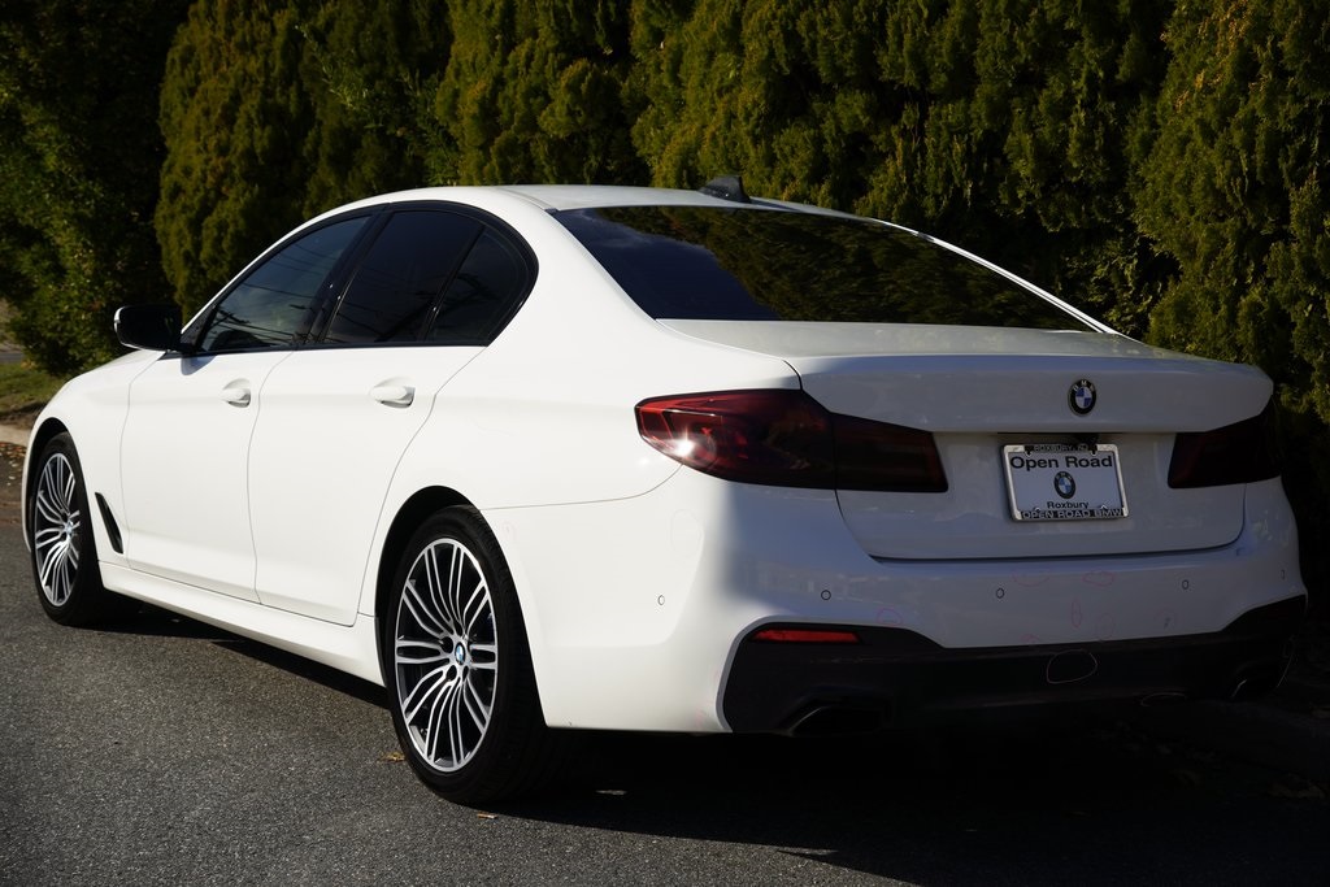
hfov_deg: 37.0
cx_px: 665
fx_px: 1990
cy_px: 444
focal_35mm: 54
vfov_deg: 25.1
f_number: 5.6
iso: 100
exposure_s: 1/250
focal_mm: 35.9
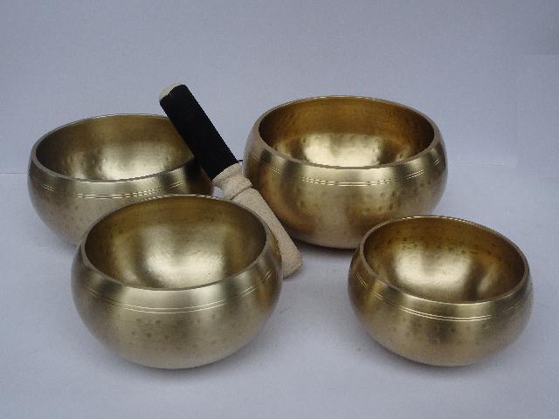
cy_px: 210
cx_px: 280
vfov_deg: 40.7
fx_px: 565
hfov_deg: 52.6
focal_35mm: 35
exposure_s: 1/200
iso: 80
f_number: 4
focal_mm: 5.98
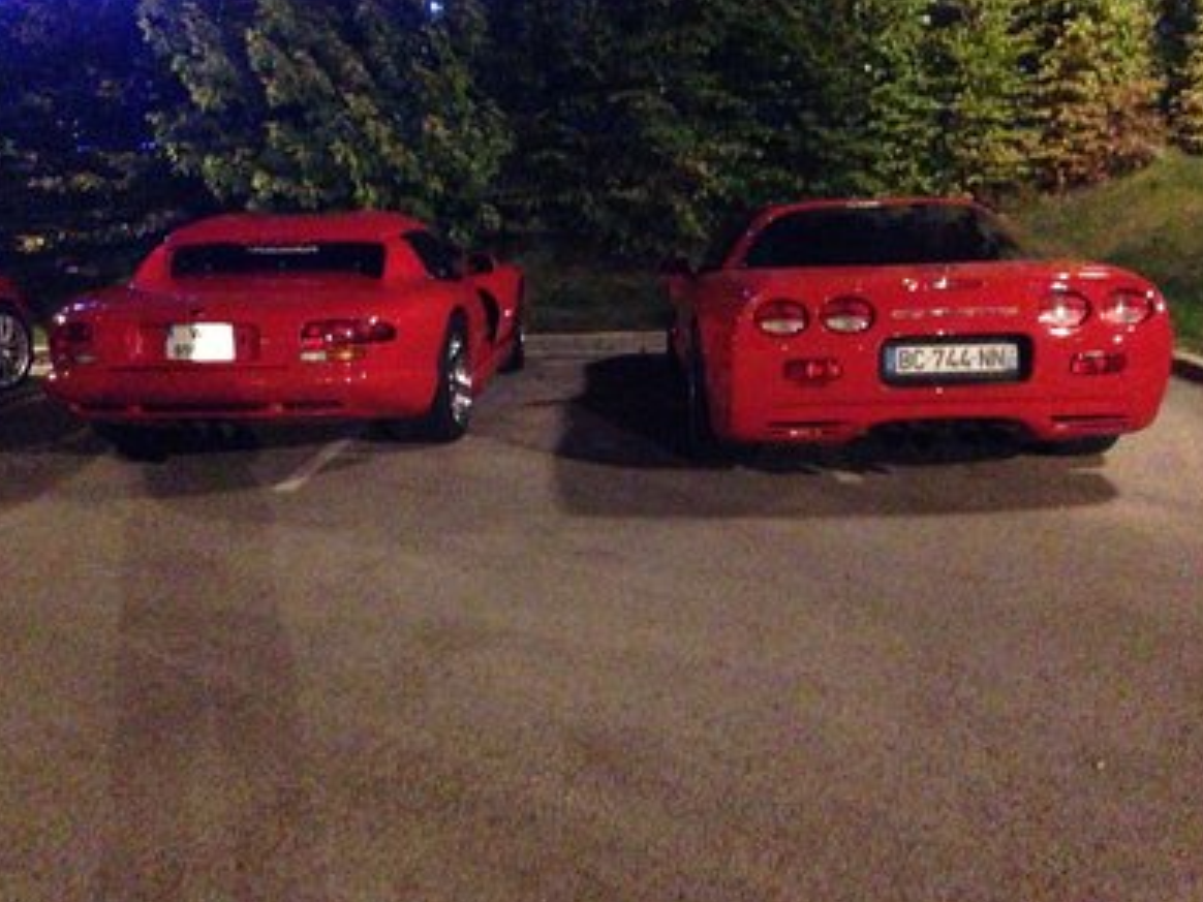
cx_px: 598
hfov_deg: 54.0
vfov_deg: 41.8
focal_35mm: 34
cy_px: 446
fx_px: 1182
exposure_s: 1/15
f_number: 2.4
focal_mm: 4.13
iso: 3200
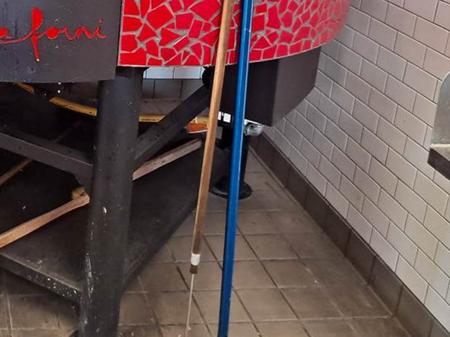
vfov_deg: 25.3
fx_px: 715
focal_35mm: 55
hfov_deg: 32.5
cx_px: 13
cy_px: 5
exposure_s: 1/50
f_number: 2
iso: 80
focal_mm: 4.6
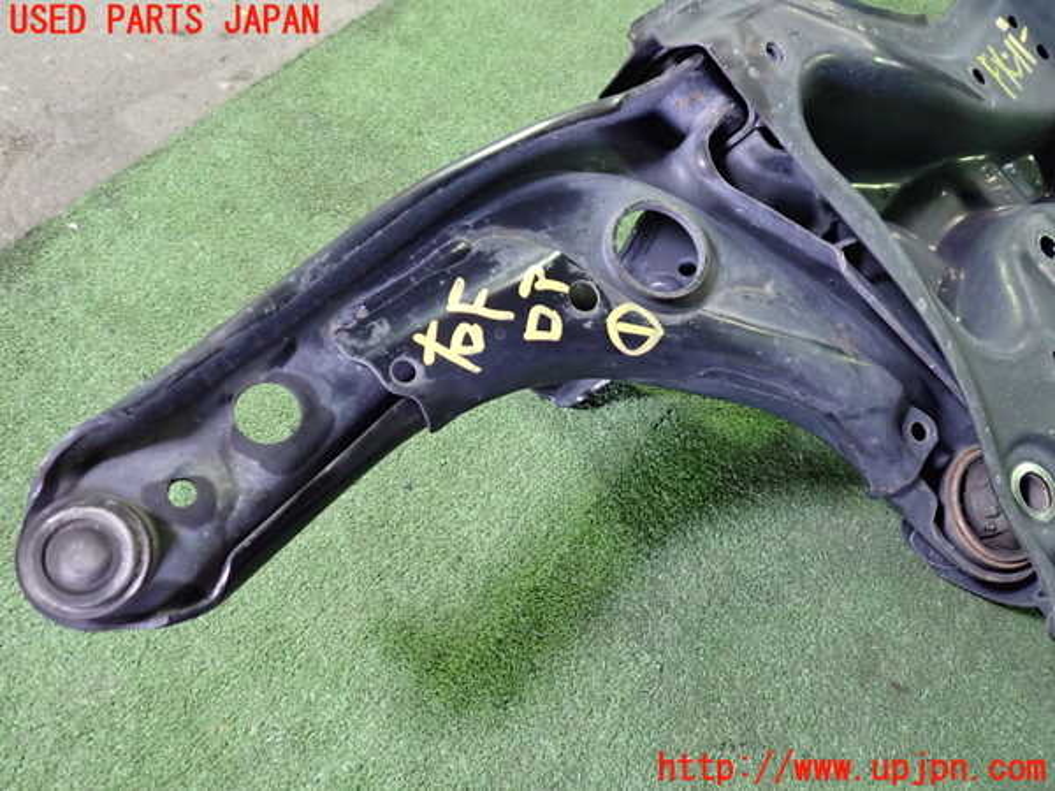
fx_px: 914
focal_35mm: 30
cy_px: 396
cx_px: 528
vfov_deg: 46.8
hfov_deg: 60.0
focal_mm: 5.4
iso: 640
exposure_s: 1/30
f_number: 2.3
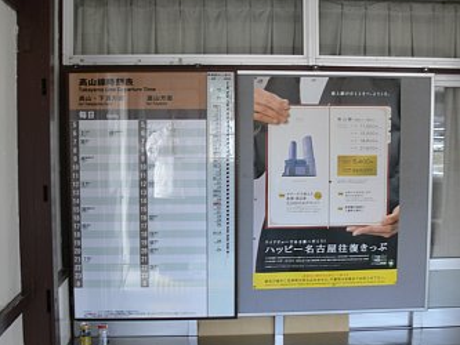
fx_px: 558
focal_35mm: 42
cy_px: 163
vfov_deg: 34.4
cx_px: 207
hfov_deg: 44.7
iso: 80
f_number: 2.8
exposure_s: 1/30
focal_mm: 7.4
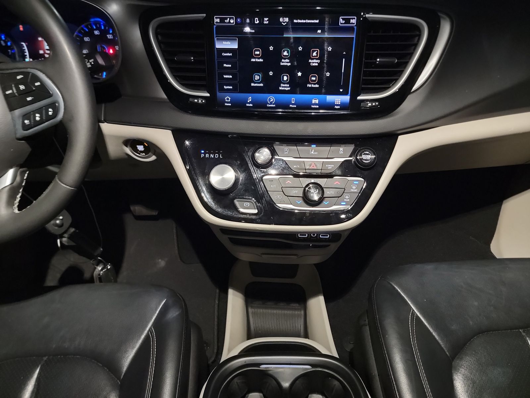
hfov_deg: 71.6
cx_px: 265
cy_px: 199
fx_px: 367
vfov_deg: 56.8
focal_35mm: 24
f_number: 1.8
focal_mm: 6.7
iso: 1801
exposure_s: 1/14
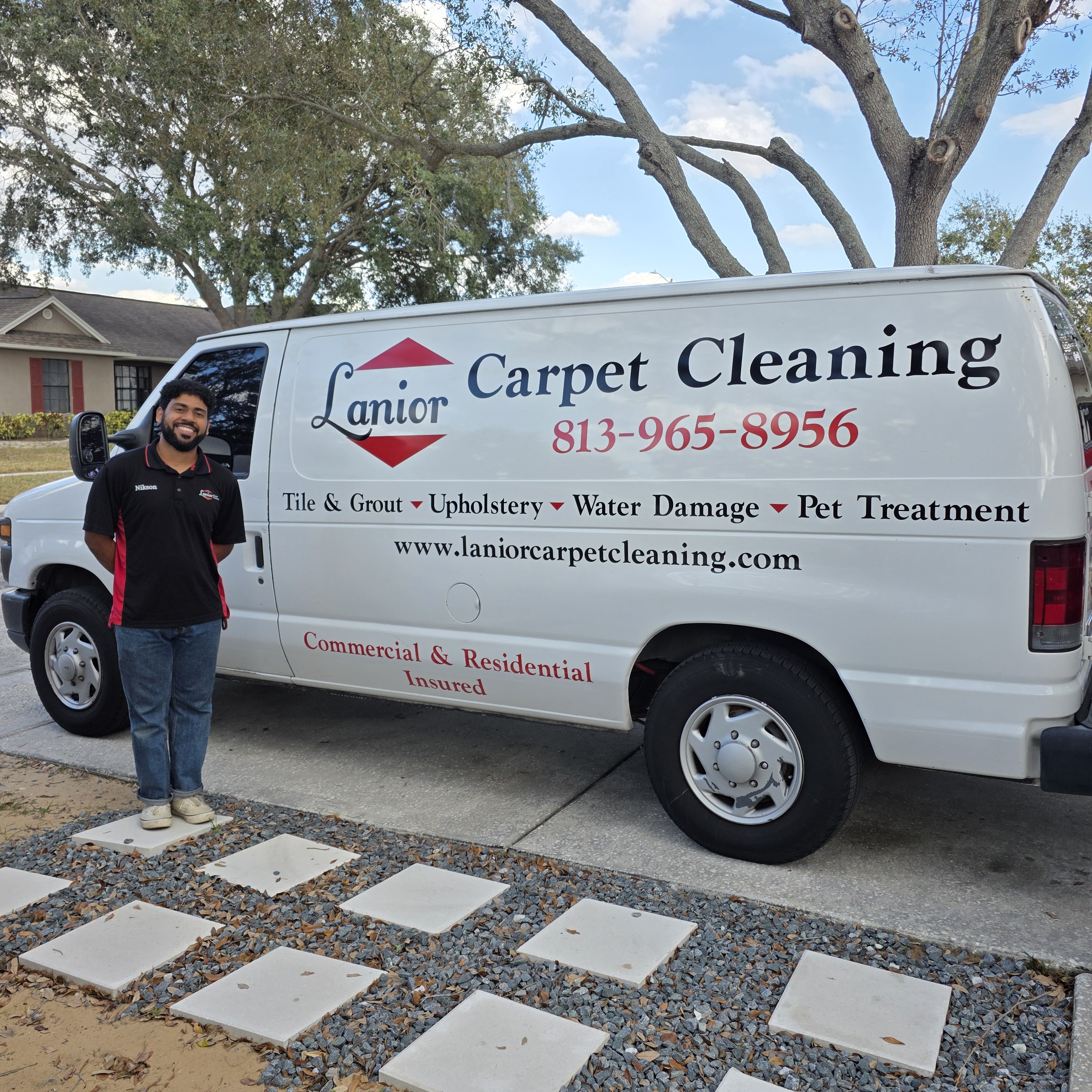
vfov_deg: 57.3
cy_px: 532
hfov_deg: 57.3
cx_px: 582
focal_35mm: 28
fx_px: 999
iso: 80
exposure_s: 1/2397
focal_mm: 6.3
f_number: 1.7
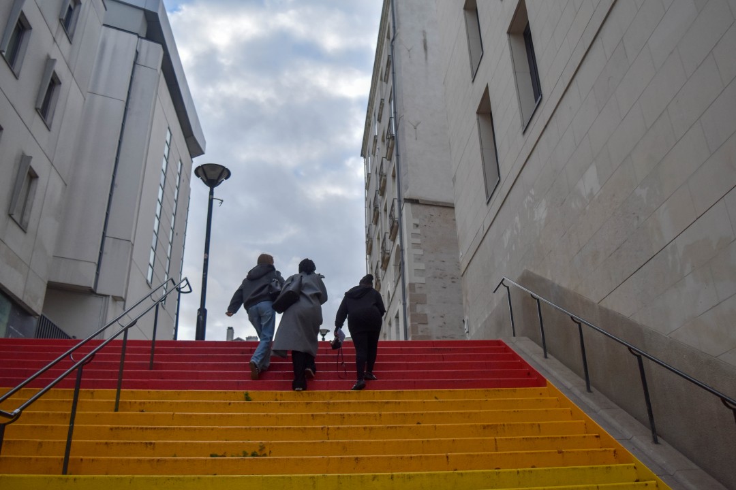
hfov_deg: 61.9
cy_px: 245
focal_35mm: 30
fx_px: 613
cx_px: 368
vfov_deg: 43.6
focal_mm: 20
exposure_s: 1/1000
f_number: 4
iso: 450
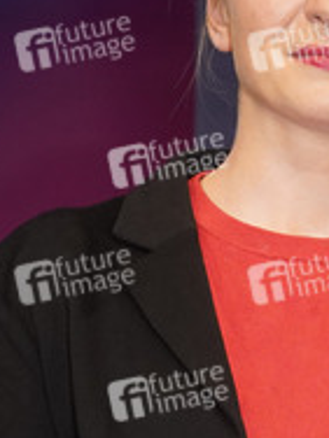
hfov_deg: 15.7
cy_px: 103
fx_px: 1166
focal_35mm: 92
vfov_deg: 21.1
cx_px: 340
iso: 2000
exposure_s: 1/160
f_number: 5.6
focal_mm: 40
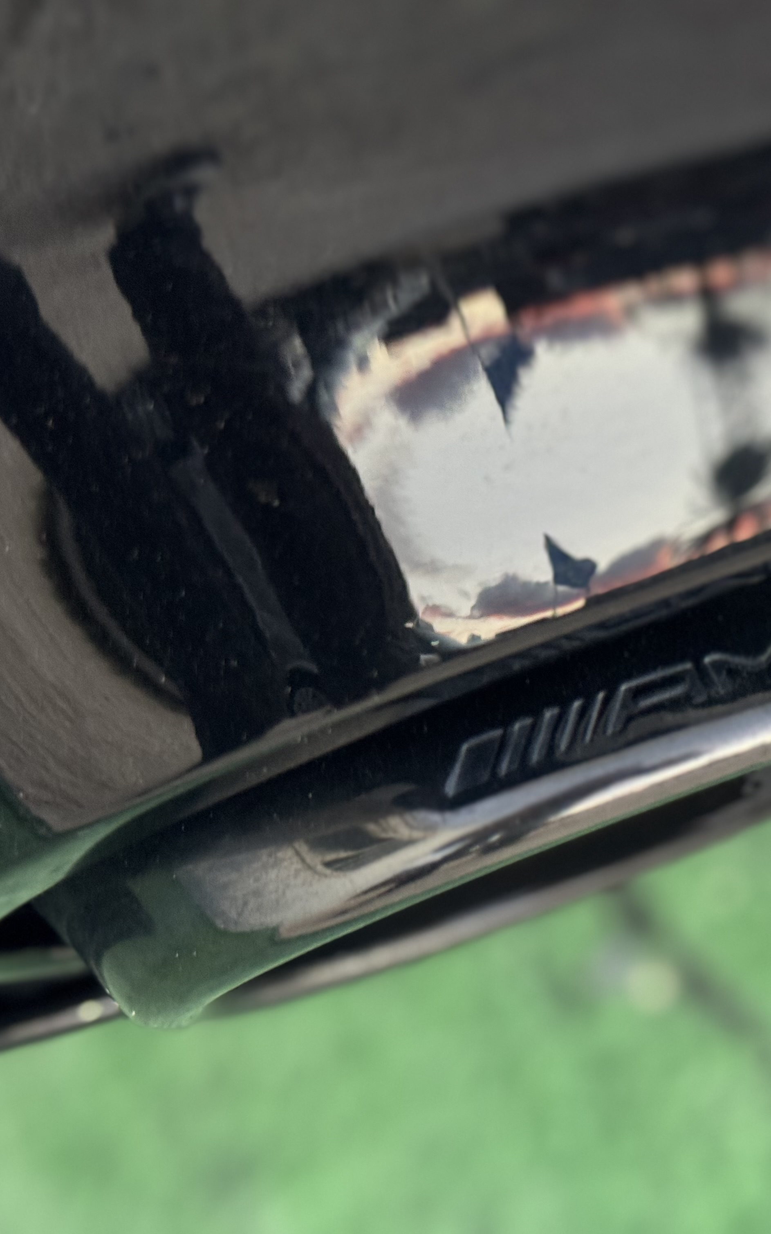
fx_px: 2286
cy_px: 616
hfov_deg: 18.9
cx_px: 654
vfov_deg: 30.2
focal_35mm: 68
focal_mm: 6.76
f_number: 1.78
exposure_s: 1/40
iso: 320
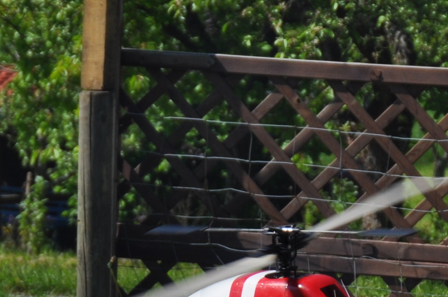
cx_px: 160
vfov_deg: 3.3
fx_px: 5095
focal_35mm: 410
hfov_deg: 5.0
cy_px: 409
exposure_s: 1/1000
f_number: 8
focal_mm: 70
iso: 200
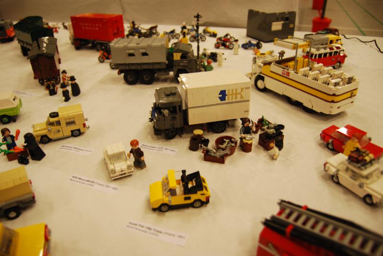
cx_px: 192
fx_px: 288
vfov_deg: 48.1
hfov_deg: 67.3
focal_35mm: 27
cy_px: 128
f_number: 3.5
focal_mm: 18
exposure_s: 1/30
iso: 280
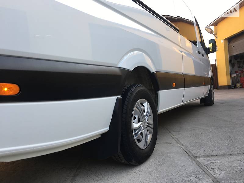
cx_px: 122
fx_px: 204
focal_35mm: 29
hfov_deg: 61.7
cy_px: 92
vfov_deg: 48.2
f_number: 2.2
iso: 25
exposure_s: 1/100
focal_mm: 4.2
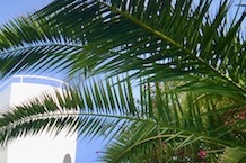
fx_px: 451
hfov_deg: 18.7
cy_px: 346
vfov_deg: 15.4
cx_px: -251
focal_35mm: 66
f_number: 8
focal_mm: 10
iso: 100
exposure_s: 1/250
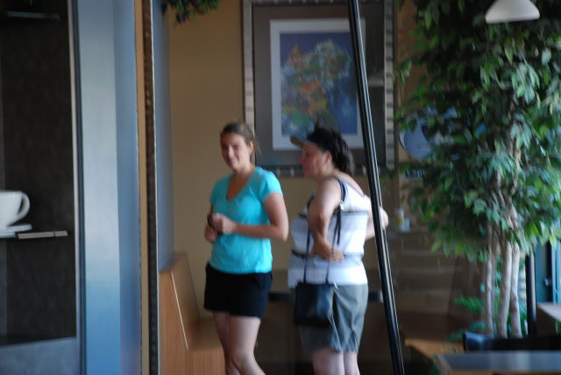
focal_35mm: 128
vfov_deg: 10.8
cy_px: 188
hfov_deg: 16.1
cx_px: 280
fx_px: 1989
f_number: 5.6
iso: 400
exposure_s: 1/25
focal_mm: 85
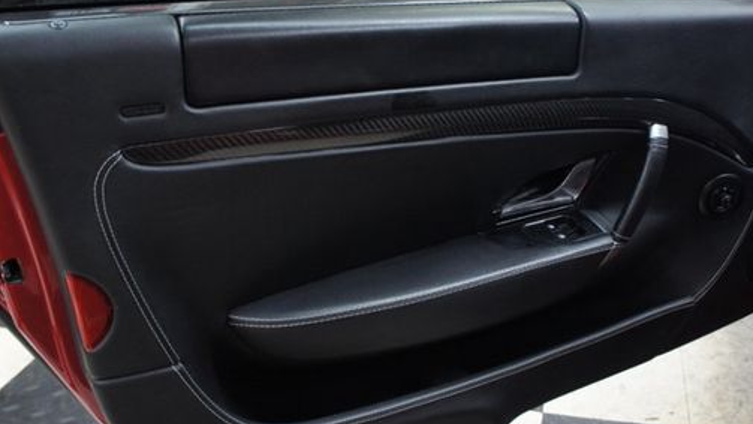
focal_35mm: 36
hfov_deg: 55.2
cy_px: 205
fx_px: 719
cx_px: 406
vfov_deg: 32.8
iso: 800
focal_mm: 18
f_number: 3.5
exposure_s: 1/30
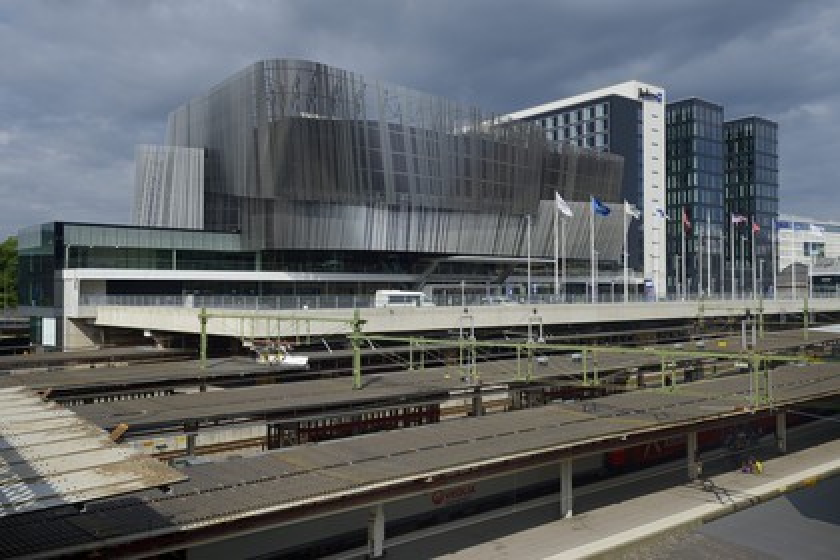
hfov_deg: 55.8
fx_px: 793
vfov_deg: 38.9
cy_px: 280
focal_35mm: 34
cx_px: 420
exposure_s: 1/250
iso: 200
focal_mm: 34
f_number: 11
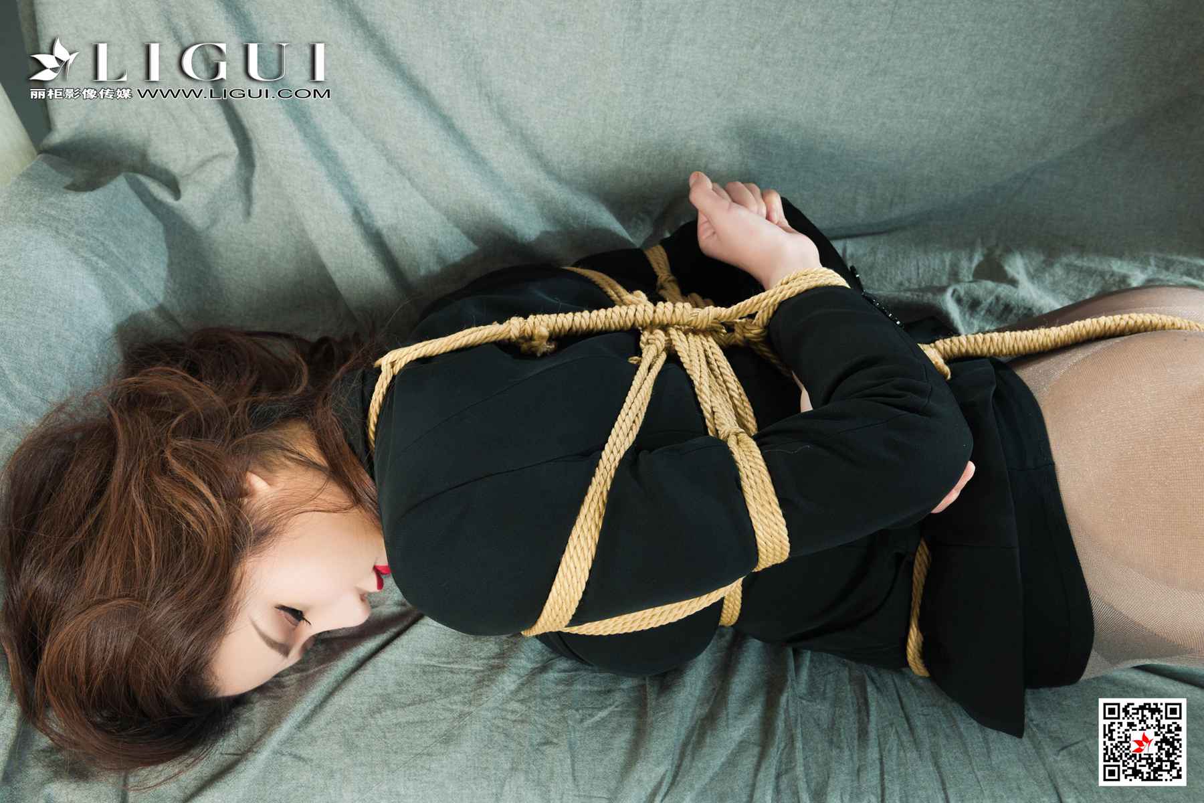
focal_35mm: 34
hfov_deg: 55.8
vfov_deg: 38.9
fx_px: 1137
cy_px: 402
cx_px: 602
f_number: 9
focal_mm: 34
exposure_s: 1/125
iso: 200
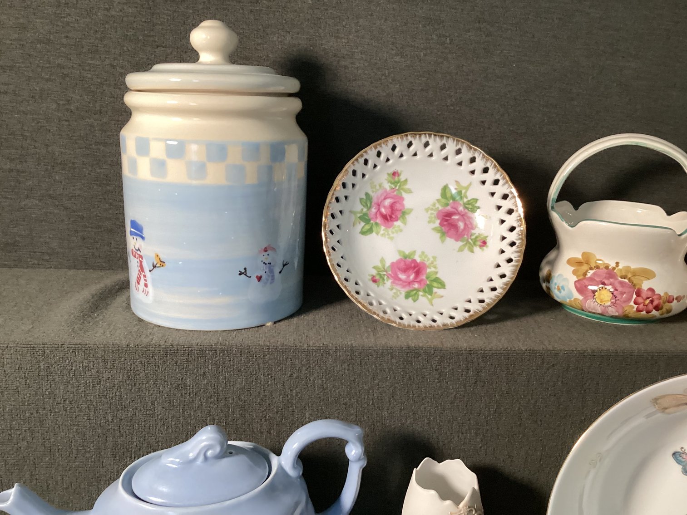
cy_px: 258
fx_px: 615
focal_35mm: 31
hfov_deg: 58.3
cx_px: 344
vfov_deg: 45.4
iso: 200
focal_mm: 3.3
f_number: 2.4
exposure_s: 1/60
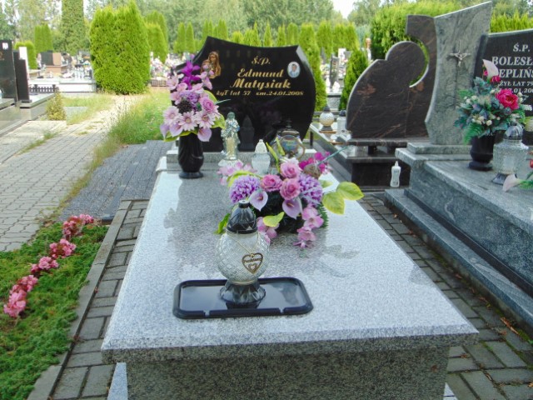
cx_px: 266
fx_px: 539
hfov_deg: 52.6
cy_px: 200
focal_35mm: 35
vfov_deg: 40.7
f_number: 3.2
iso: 80
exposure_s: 1/320
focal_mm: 6.3
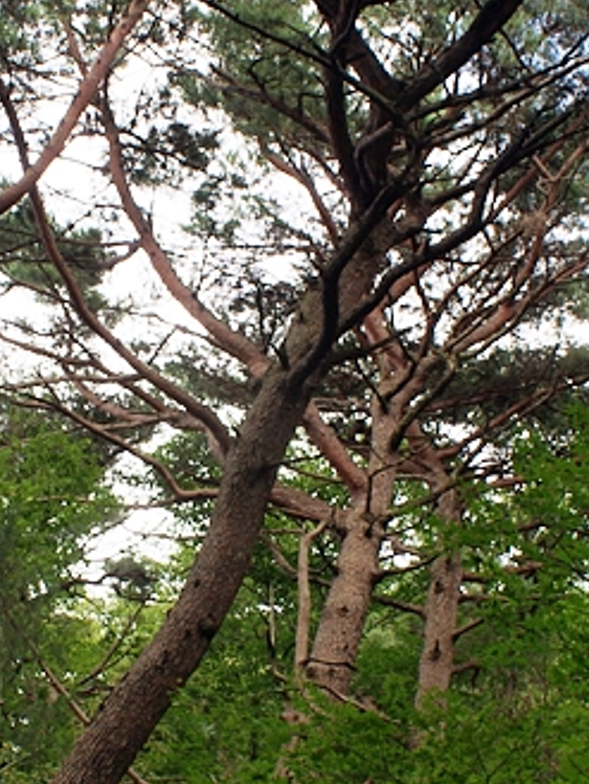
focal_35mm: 71
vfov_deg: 27.4
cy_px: 446
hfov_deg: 20.6
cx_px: 165
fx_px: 1610
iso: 100
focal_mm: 18
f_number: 8
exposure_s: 1/60
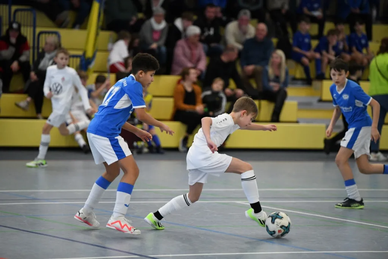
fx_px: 1939
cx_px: 194
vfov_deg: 7.6
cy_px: 130
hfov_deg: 11.4
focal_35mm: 180
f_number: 2.8
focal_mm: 180
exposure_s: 1/1600
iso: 8000
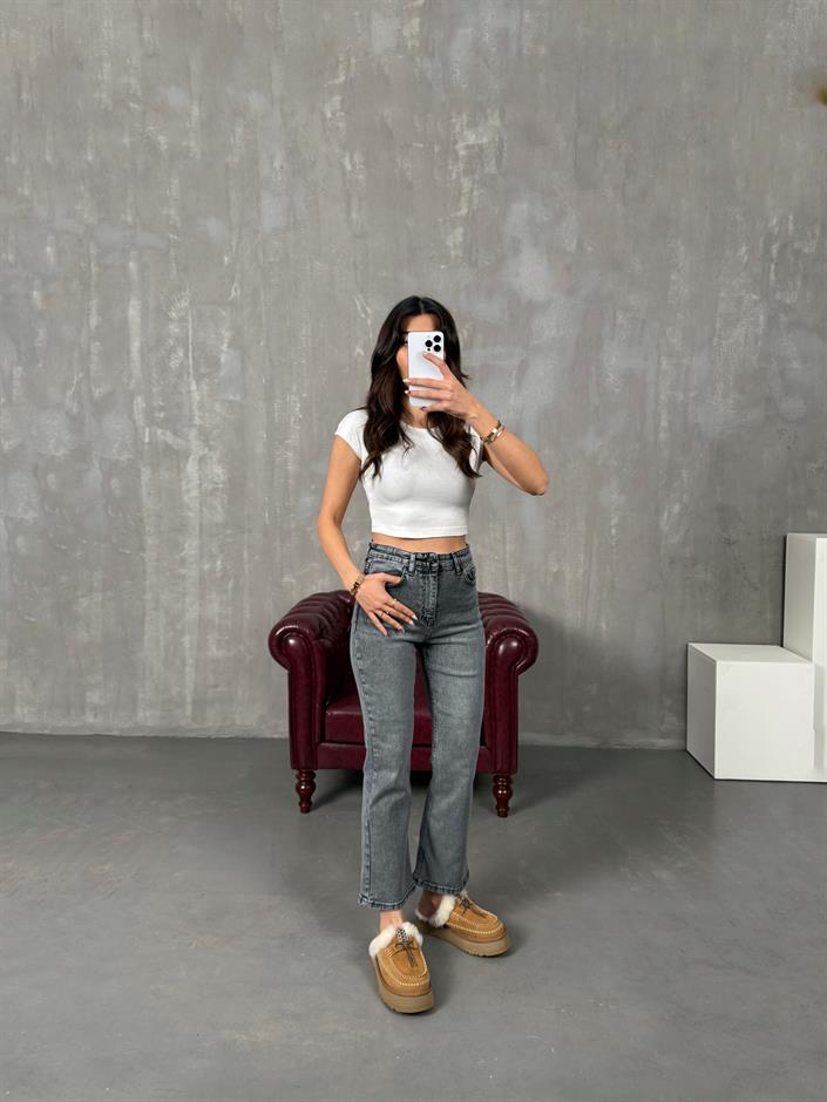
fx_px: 765
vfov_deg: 71.6
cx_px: 414
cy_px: 551
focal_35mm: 24
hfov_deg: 56.8
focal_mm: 6.76
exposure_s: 1/121
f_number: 1.78
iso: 160
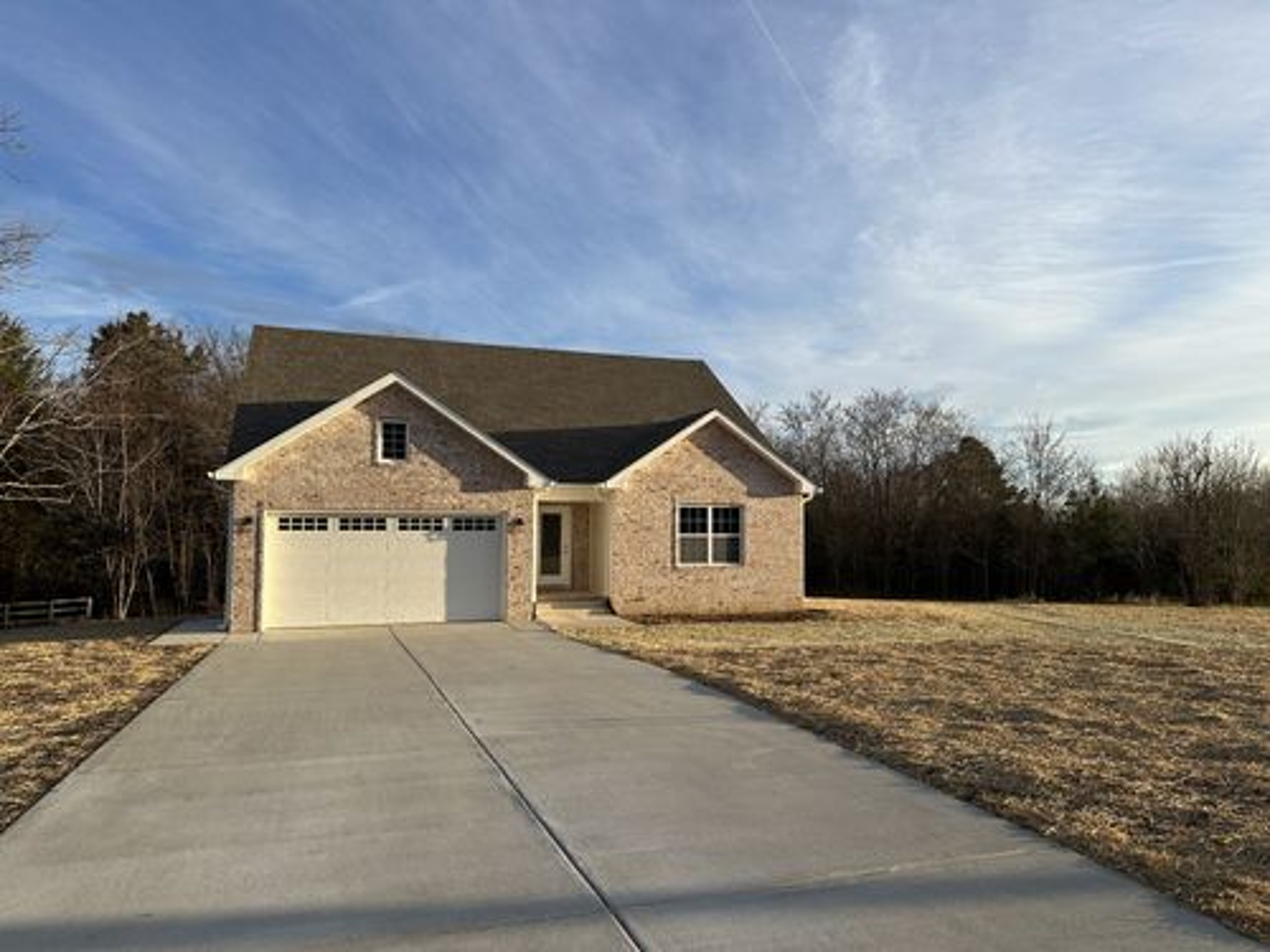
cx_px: 635
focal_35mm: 24
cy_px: 476
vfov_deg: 56.8
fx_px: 881
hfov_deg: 71.6
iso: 80
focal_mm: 6.86
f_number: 1.78
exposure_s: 1/2353
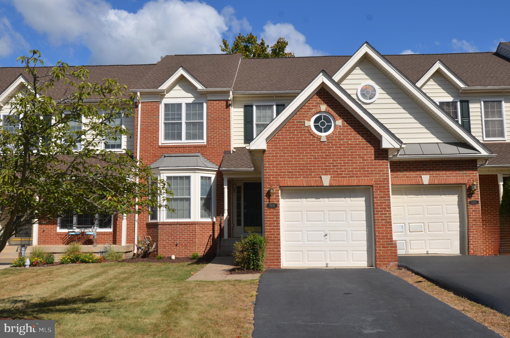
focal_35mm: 36
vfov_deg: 36.7
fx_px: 509
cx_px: 255
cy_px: 169
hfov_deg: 53.2
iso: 100
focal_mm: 24
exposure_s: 1/250
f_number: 9
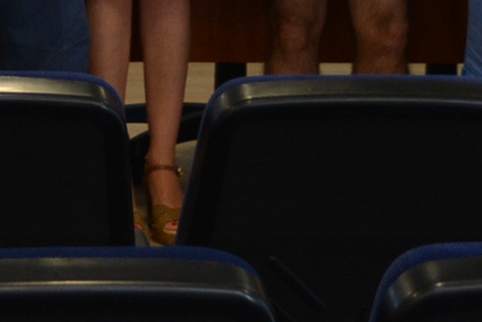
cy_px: -539
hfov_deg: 9.3
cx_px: -141
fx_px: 2923
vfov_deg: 6.0
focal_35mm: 218
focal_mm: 23
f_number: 4
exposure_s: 1/60
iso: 500
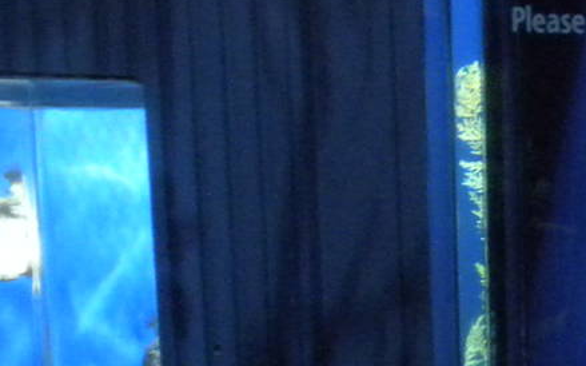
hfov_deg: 13.5
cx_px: 972
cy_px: 494
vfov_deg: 9.0
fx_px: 2283
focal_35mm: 143
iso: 400
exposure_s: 1/8.4
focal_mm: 6.6
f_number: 3.5
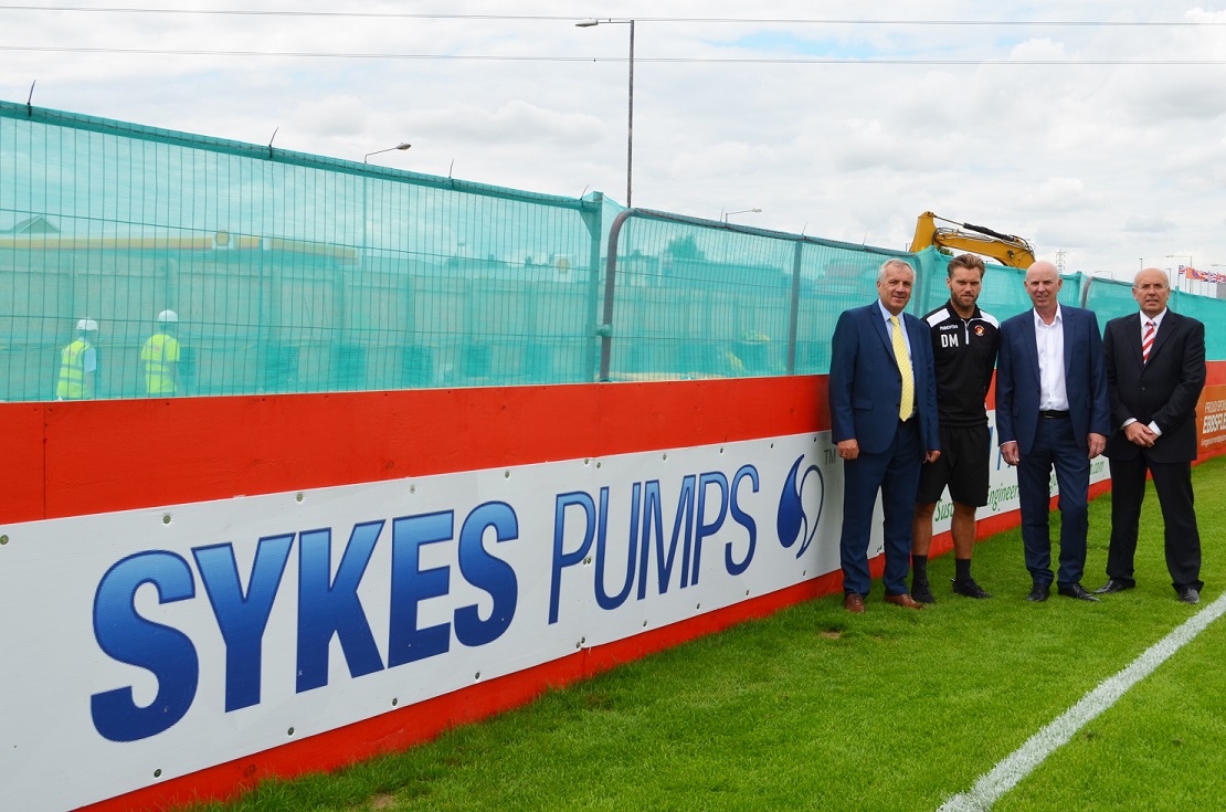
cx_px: 613
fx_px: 1427
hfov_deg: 46.5
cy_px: 406
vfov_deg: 31.8
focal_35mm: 42
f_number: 8
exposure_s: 1/250
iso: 125
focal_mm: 28
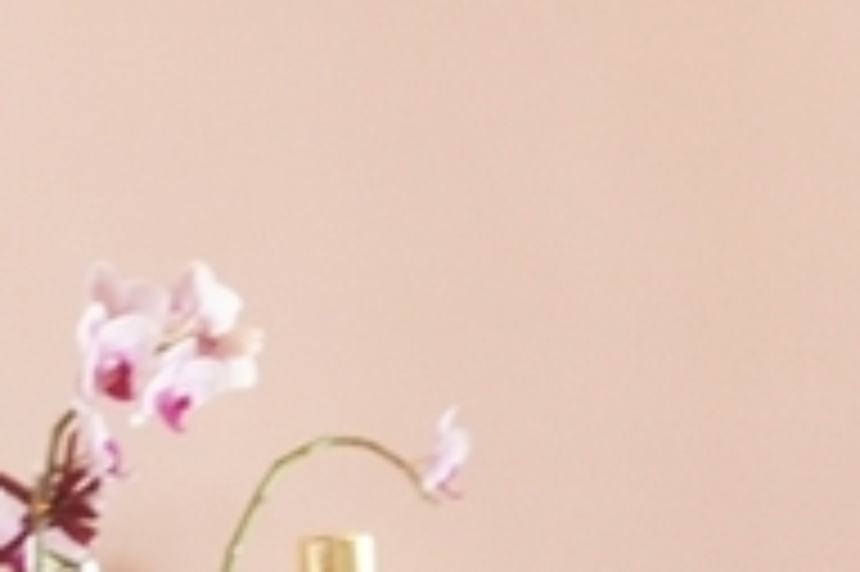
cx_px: 1220
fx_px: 6683
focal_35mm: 280
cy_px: 775
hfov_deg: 7.3
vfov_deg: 4.9
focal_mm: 42
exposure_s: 1/4
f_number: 14
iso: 4000
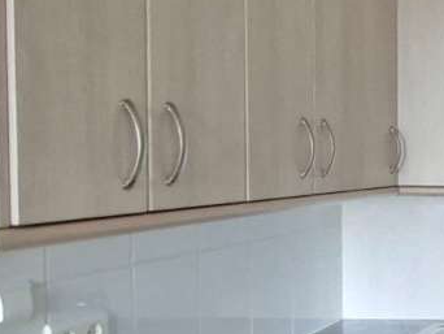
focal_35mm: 57
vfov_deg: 25.6
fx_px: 732
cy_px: 198
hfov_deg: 24.5
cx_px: 697
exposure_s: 1/24
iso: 400
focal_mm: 1.74
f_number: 2.2
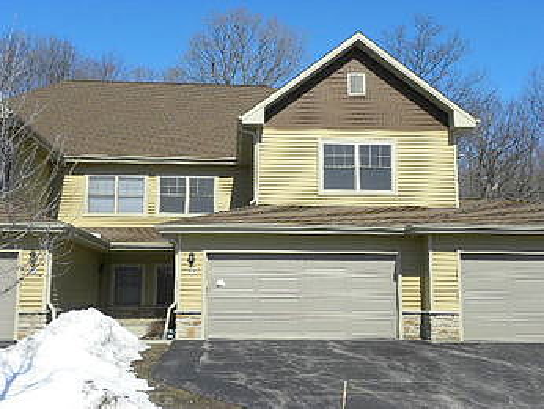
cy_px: 204
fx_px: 723
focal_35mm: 46
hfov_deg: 41.2
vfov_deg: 31.6
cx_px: 272
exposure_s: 1/412
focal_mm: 8.2
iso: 64
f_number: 5.6
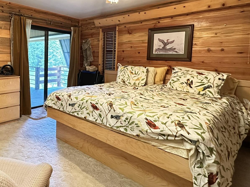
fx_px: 173
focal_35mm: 24
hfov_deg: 66.8
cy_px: 67
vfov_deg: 55.9
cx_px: 60
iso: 1000
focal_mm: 2.22
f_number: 2.2
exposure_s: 1/60
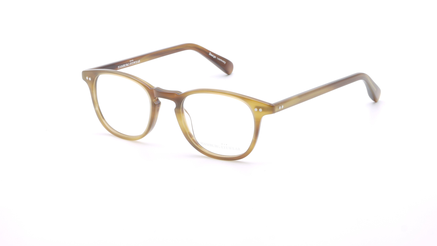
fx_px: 1541
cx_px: 218
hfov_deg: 16.1
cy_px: 101
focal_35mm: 133
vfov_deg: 9.1
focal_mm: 61
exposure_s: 1/5
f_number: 22
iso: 100
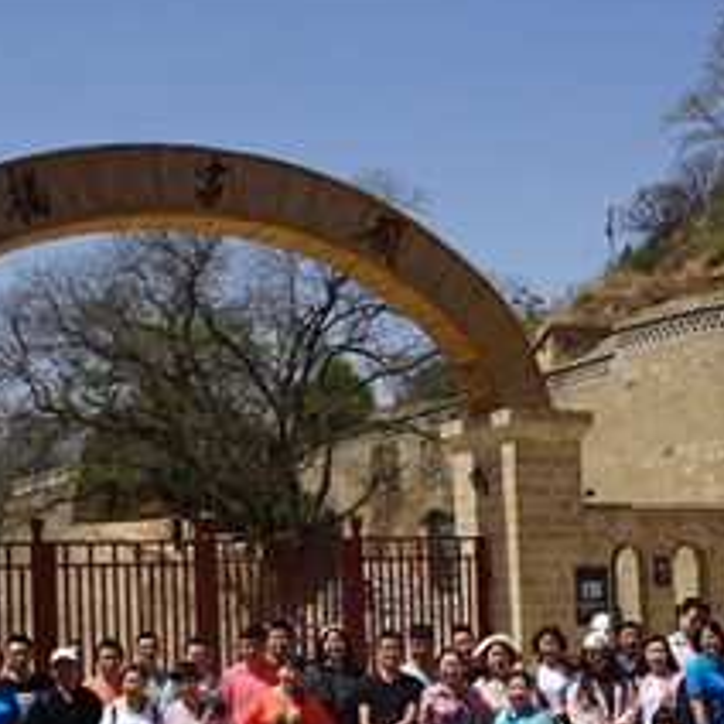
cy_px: 550
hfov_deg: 25.8
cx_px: 618
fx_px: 1538
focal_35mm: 65
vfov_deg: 26.1
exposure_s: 1/125
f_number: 14
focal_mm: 18
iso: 100
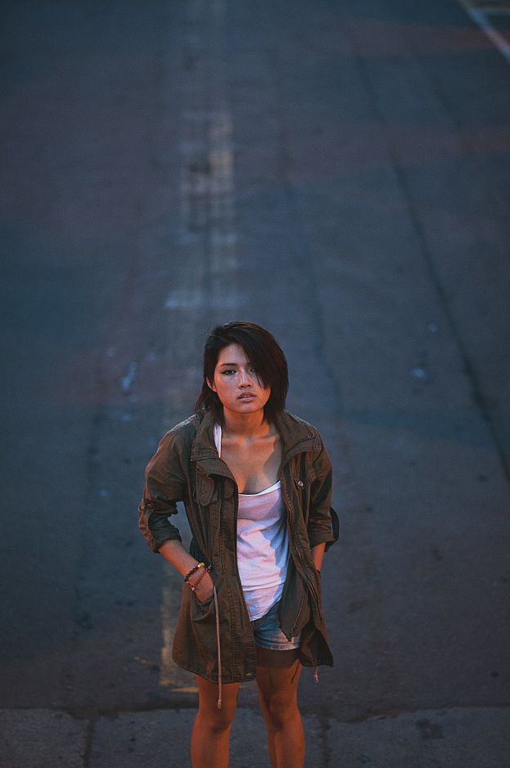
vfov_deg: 22.4
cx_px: 245
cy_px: 397
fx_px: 1937
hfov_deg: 15.0
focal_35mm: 91
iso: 1250
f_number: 1.8
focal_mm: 85
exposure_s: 1/200
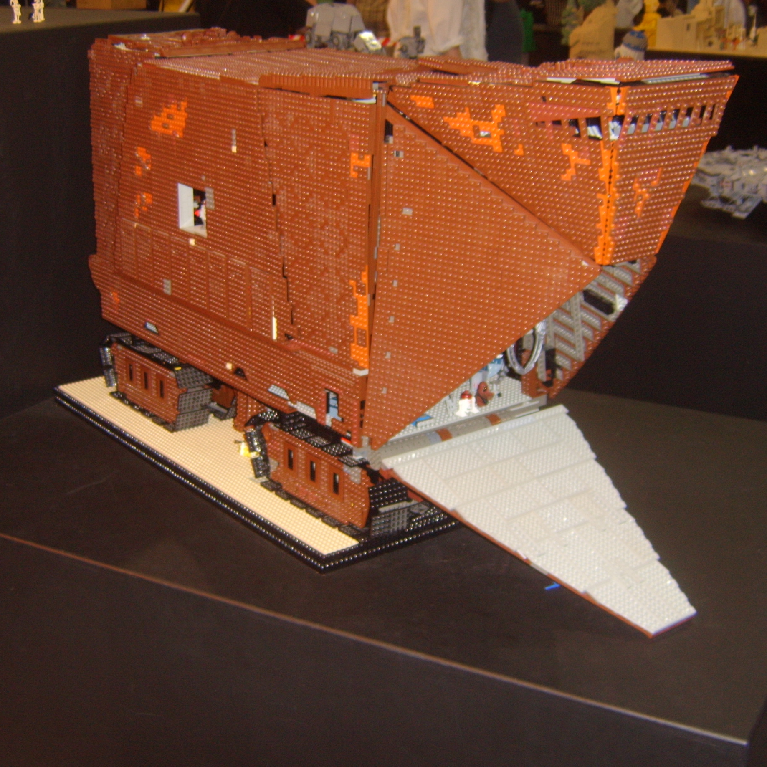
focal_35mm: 42
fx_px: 1053
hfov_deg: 40.0
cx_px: 368
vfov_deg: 40.0
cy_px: 359
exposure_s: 1/30
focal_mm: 8.13
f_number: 2.7
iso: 141
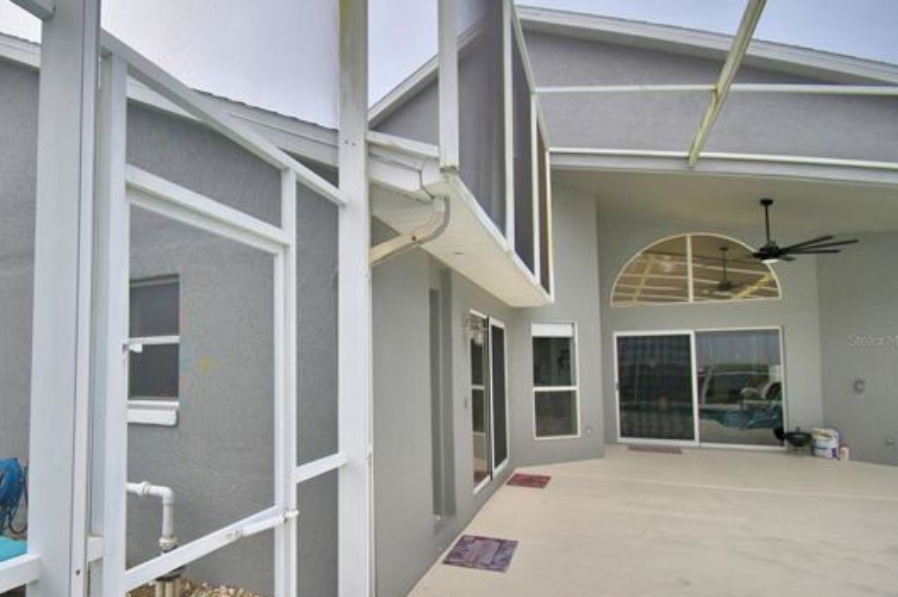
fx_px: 499
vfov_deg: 61.6
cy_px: 340
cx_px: 317
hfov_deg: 81.8
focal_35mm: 20
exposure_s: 1/500
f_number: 4.5
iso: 160
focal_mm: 10
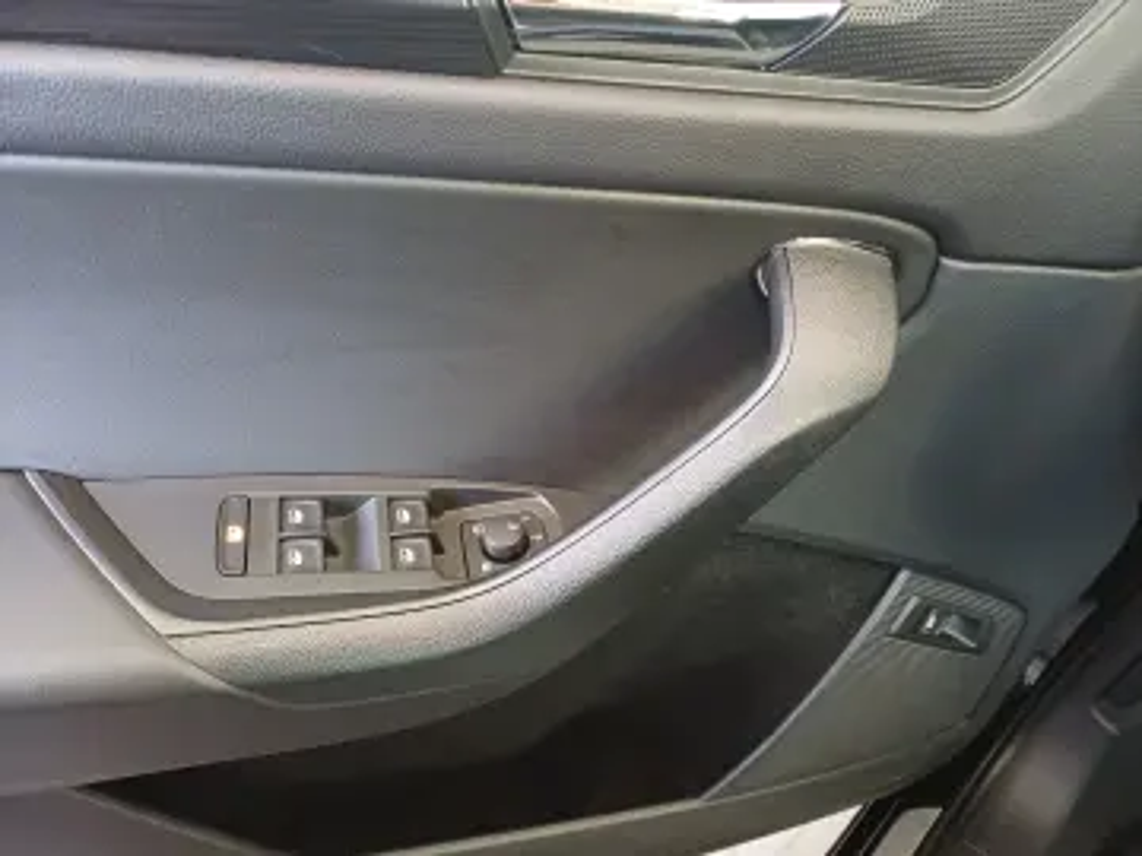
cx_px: 571
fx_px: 825
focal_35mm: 25
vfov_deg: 54.9
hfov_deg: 69.4
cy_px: 428
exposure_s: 1/20
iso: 640
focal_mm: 4.65
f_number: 1.8
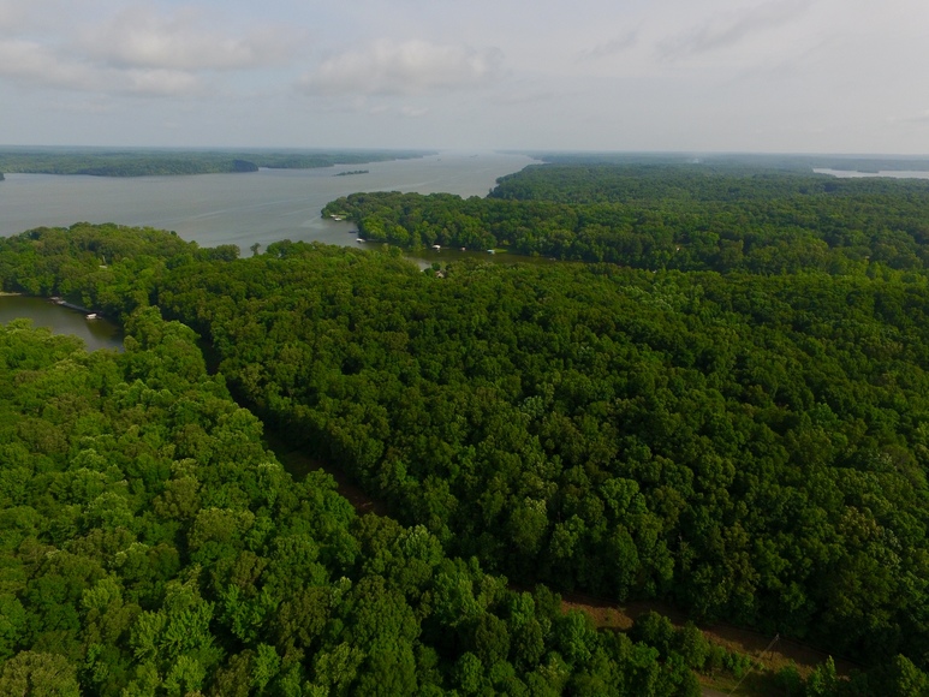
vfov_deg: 66.0
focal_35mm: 20
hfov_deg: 81.7
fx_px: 537
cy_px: 348
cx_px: 464
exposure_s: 1/1789
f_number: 2.8
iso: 100
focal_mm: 3.61
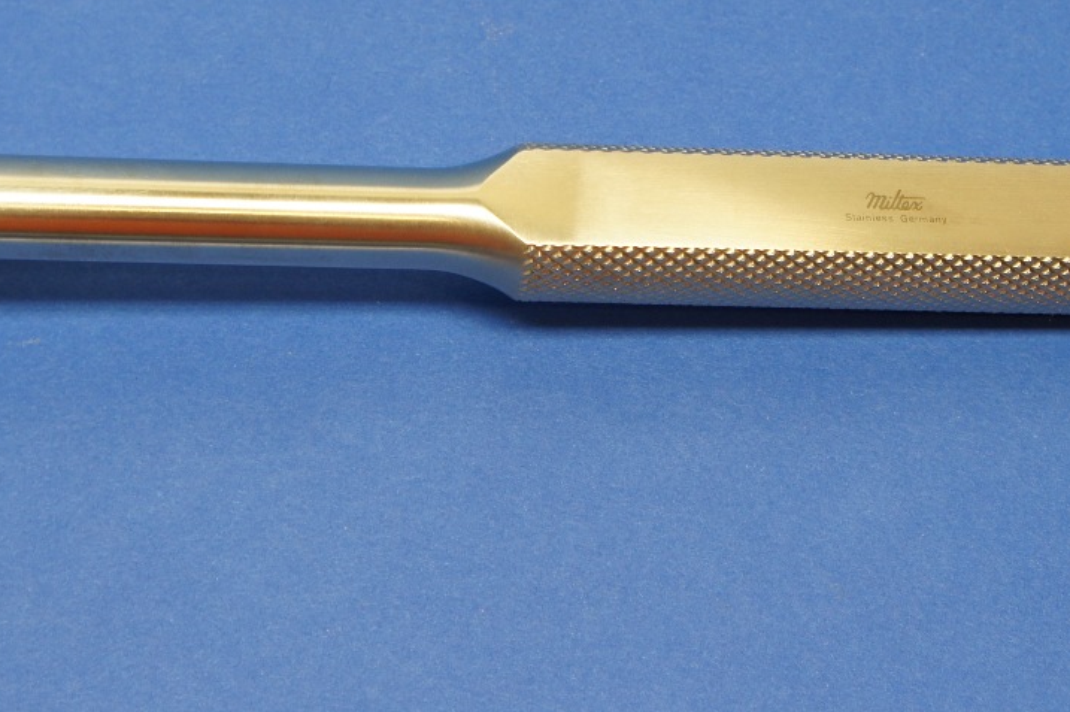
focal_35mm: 97
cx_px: 446
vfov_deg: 14.1
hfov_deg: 21.0
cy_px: 387
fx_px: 2884
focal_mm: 29
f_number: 4.5
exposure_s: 1/20
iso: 200
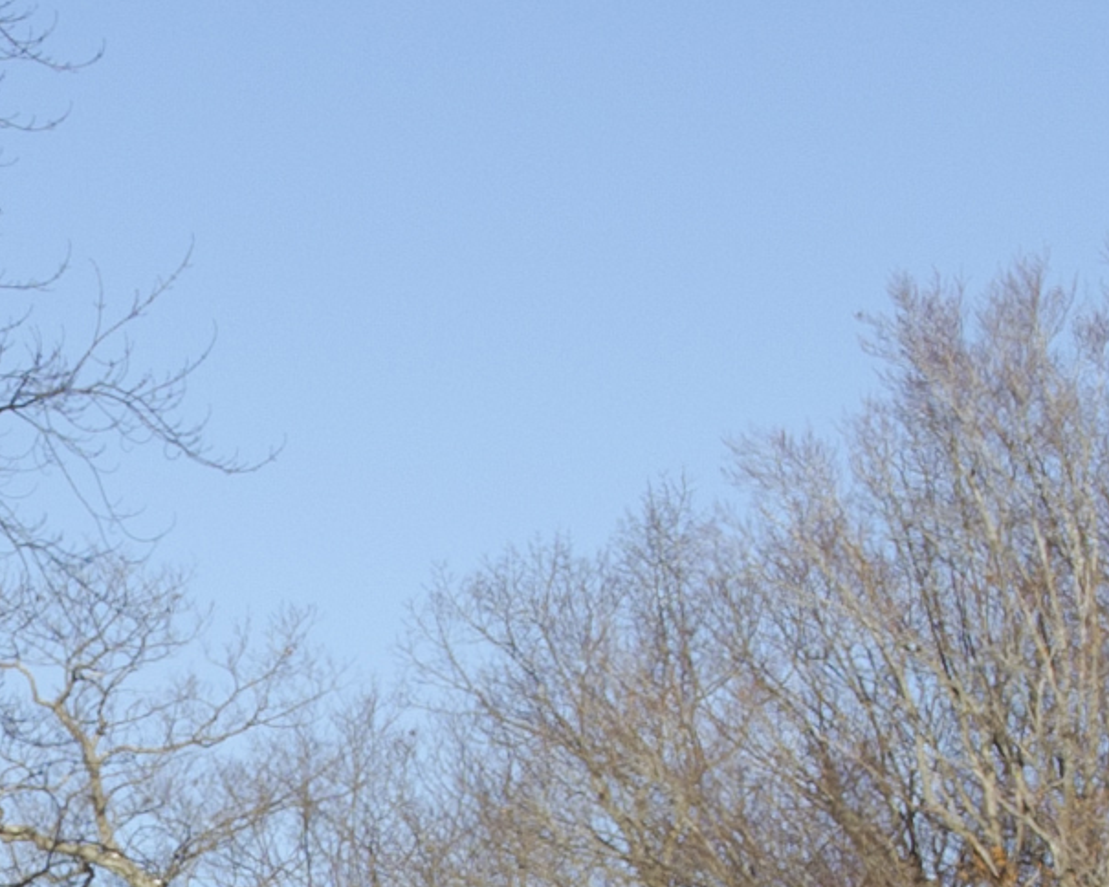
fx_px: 8829
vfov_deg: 5.7
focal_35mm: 269
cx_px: -129
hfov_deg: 7.1
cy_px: 1385
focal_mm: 24
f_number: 9.5
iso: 160
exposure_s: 1/250
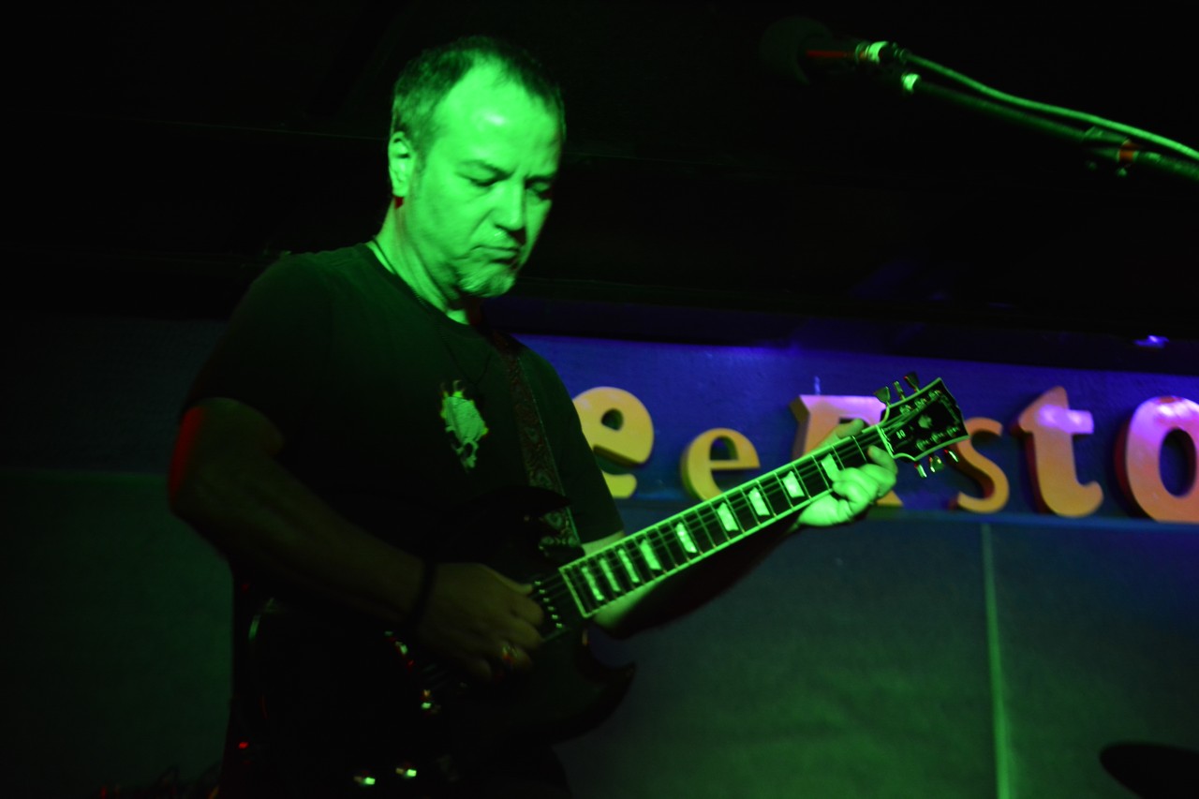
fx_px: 2747
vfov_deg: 16.5
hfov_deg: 24.6
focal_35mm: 82
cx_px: 600
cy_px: 400
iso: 1000
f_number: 5.6
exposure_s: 1/25
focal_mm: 55
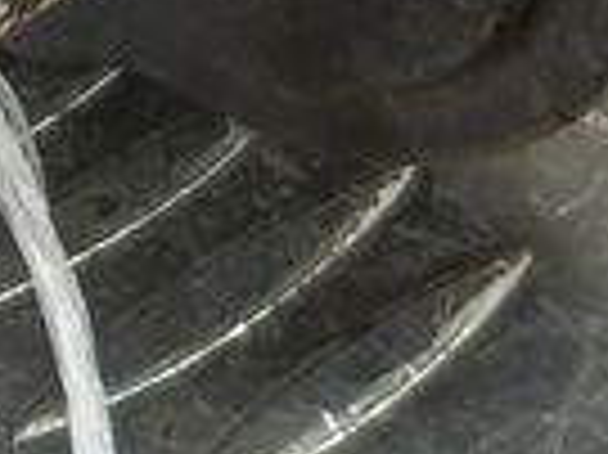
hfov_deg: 10.7
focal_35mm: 175
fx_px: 3071
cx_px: -401
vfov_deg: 7.7
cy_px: -751
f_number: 1.6
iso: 153
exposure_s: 1/50
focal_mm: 4.11
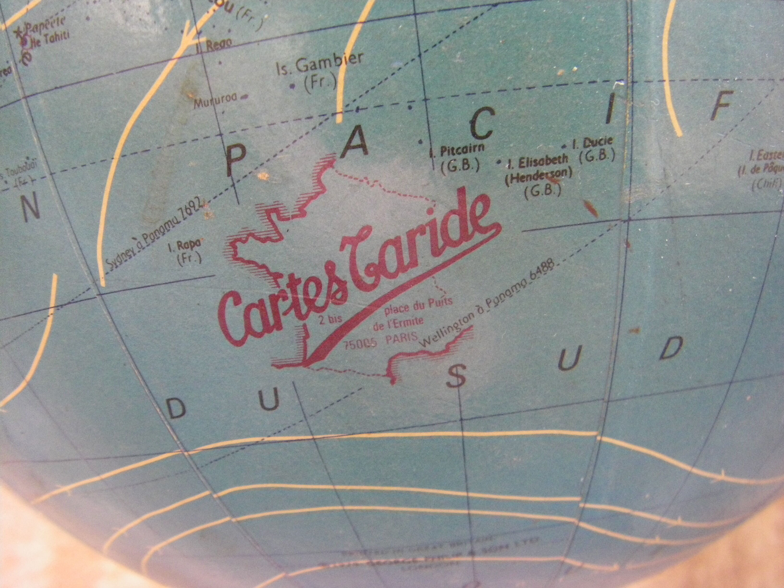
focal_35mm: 38
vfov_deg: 37.7
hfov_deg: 49.0
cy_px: 294
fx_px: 861
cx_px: 392
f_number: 3.5
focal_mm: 6.3
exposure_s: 1/100
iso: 640
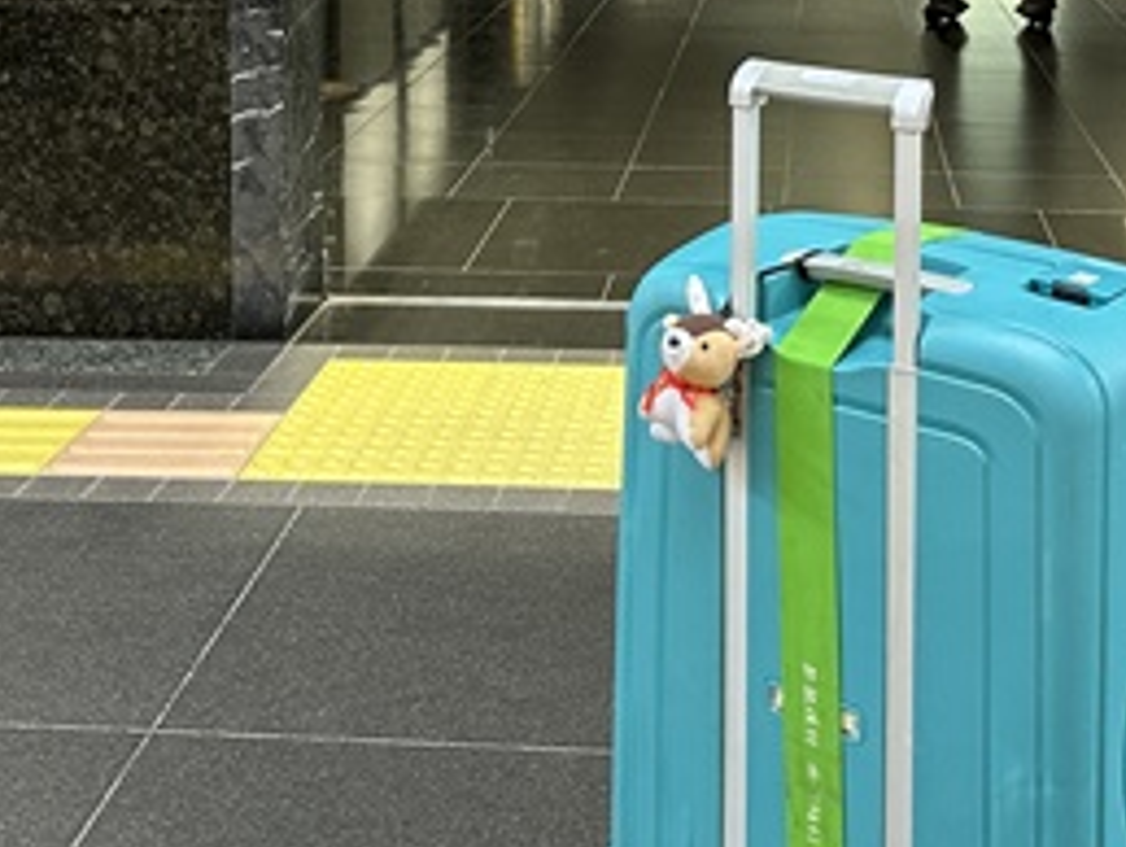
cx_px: 589
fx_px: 2116
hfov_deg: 29.8
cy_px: -81
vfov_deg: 21.5
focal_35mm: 65
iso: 320
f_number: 1.78
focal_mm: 6.86
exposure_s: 1/60
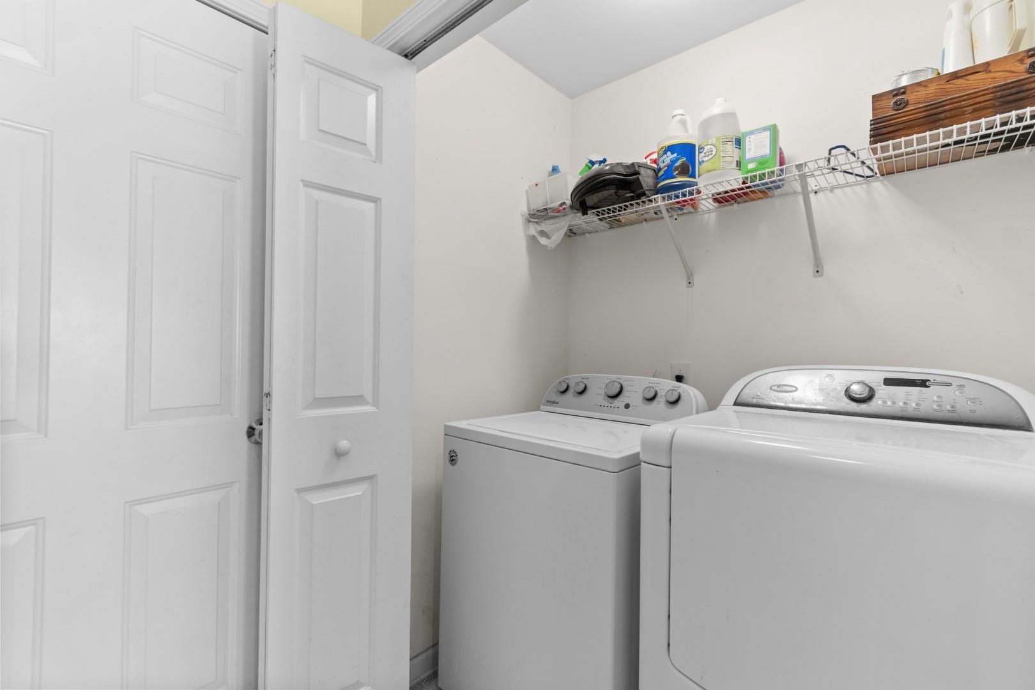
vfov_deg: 77.3
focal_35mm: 15
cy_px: 345
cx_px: 518
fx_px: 431
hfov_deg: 100.4
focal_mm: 10
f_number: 4.5
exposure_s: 1/2
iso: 100
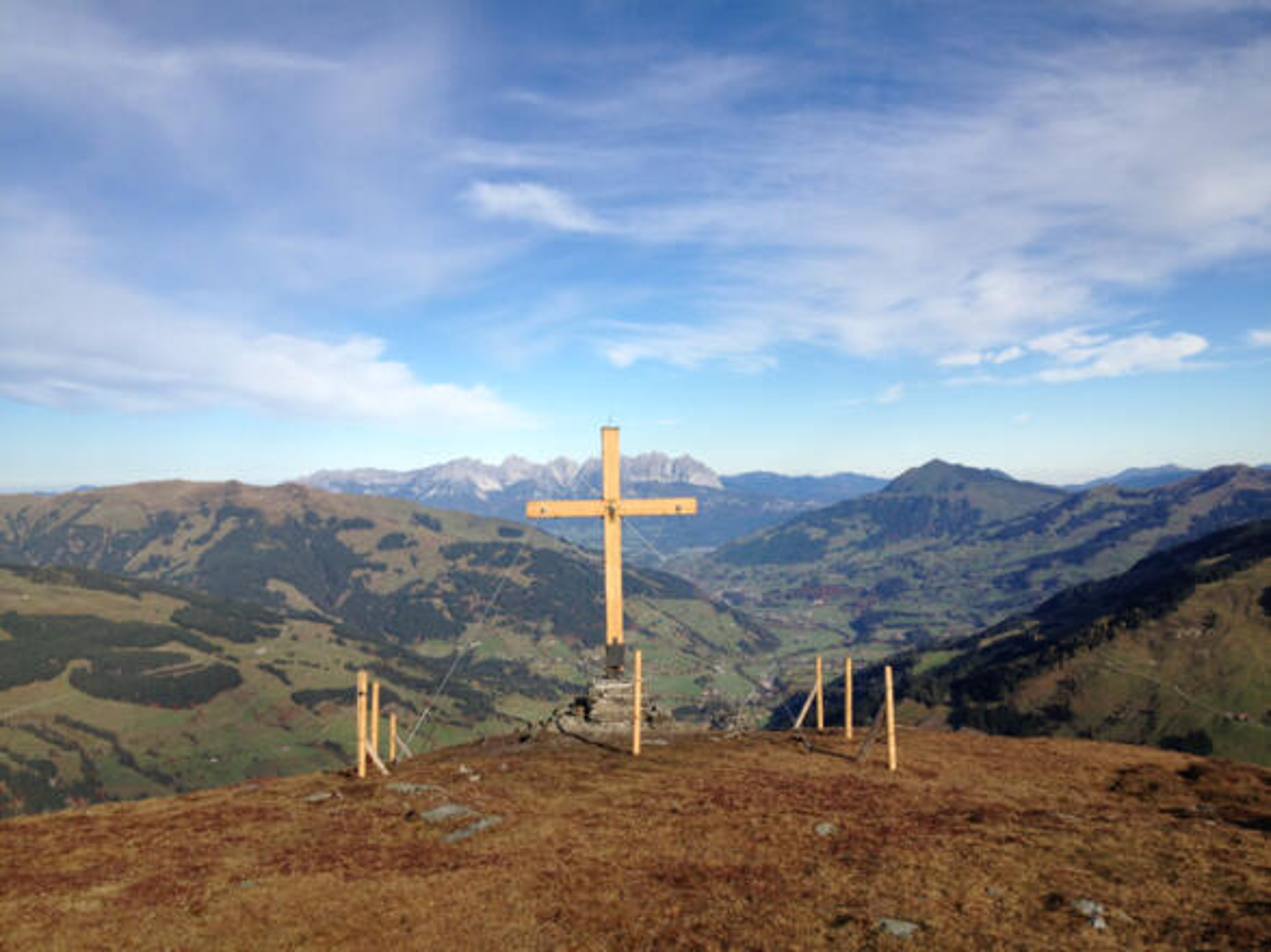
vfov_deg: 40.7
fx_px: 1285
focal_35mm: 35
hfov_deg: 52.6
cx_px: 636
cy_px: 476
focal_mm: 4.3
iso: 50
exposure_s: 1/2304
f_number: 2.4
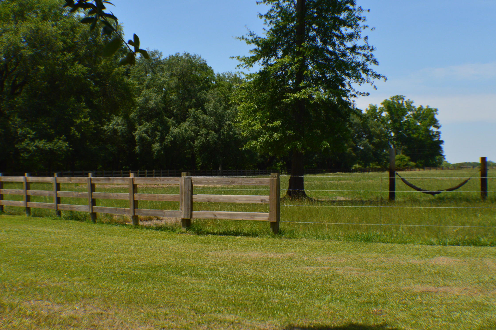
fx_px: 881
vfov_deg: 21.2
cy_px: 141
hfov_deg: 31.4
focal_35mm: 64
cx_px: 275
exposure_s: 1/400
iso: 400
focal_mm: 32
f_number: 11
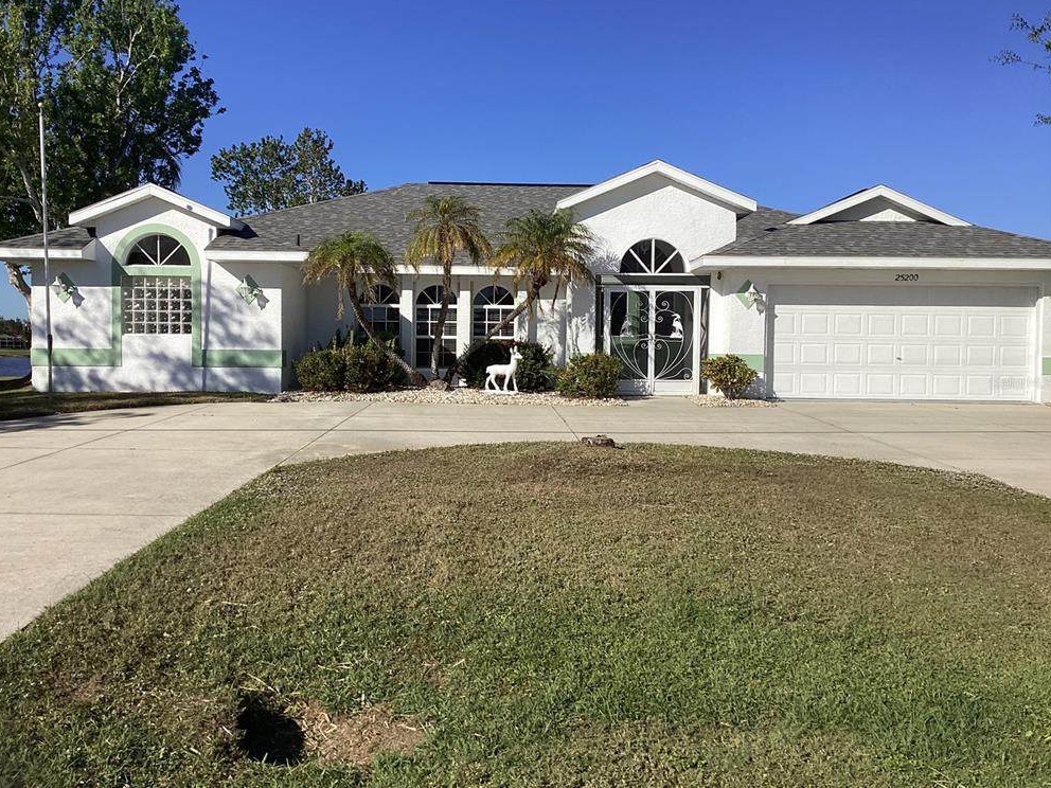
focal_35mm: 32
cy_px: 382
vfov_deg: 44.2
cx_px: 512
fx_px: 972
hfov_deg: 56.8
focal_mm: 3.3
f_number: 2.4
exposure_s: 1/2092
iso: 25
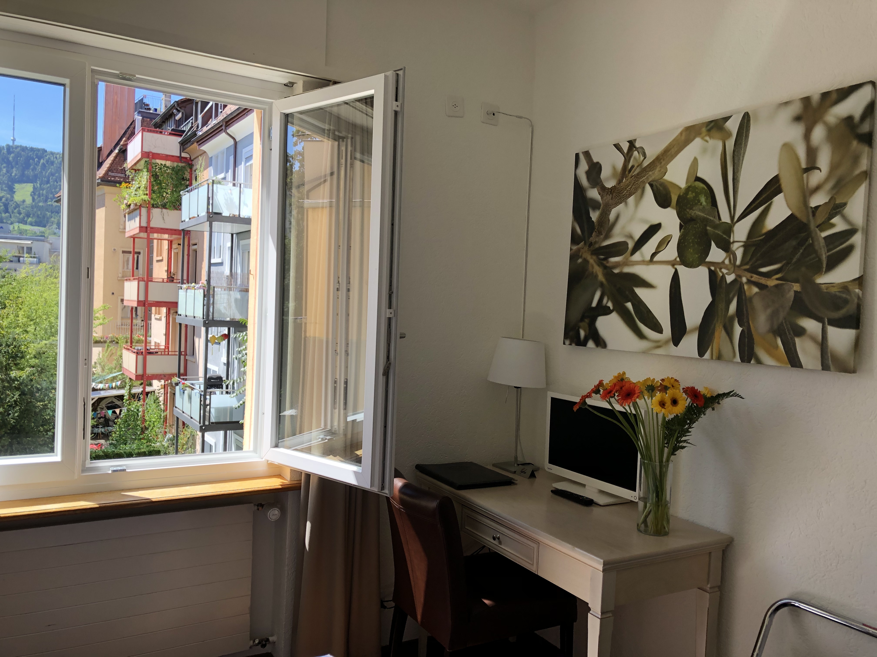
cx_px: 438
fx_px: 709
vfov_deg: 49.7
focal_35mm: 28
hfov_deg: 63.4
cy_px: 328
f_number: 1.8
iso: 20
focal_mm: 4
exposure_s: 1/292
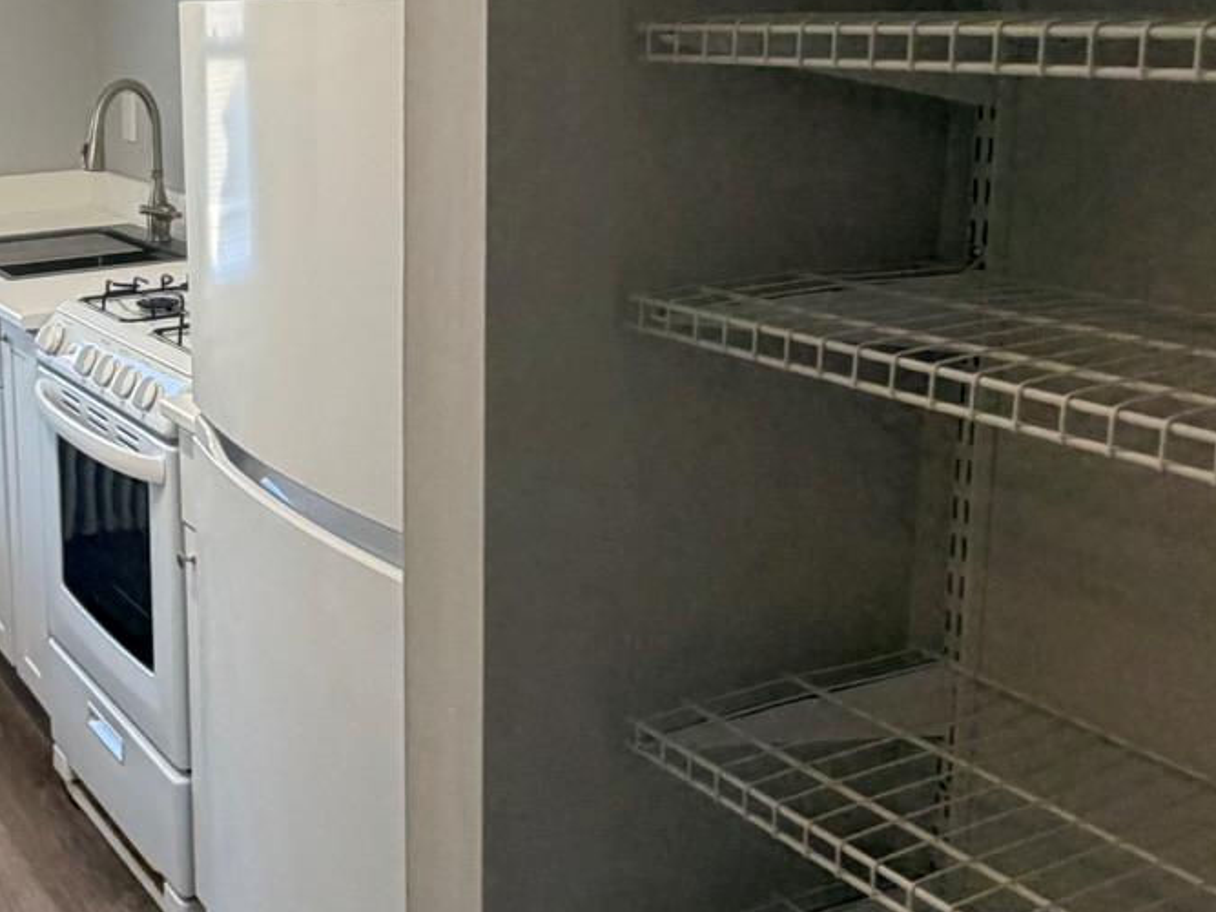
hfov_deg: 41.1
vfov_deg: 33.1
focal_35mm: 43
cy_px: 255
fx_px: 1510
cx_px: 171
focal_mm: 2.22
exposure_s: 1/120
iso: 320
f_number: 2.2
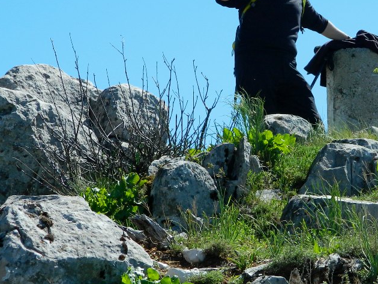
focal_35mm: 161
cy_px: 54
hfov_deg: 12.2
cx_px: 272
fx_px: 1759
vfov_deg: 9.2
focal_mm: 15.1
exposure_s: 1/400
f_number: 4.2
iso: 80
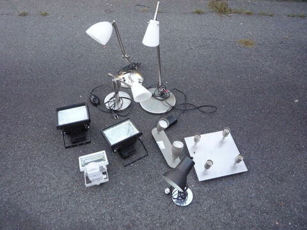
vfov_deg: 46.8
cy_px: 115
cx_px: 154
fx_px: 266
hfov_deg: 60.0
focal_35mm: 30
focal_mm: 5.2
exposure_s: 1/160
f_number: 3.3
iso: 400
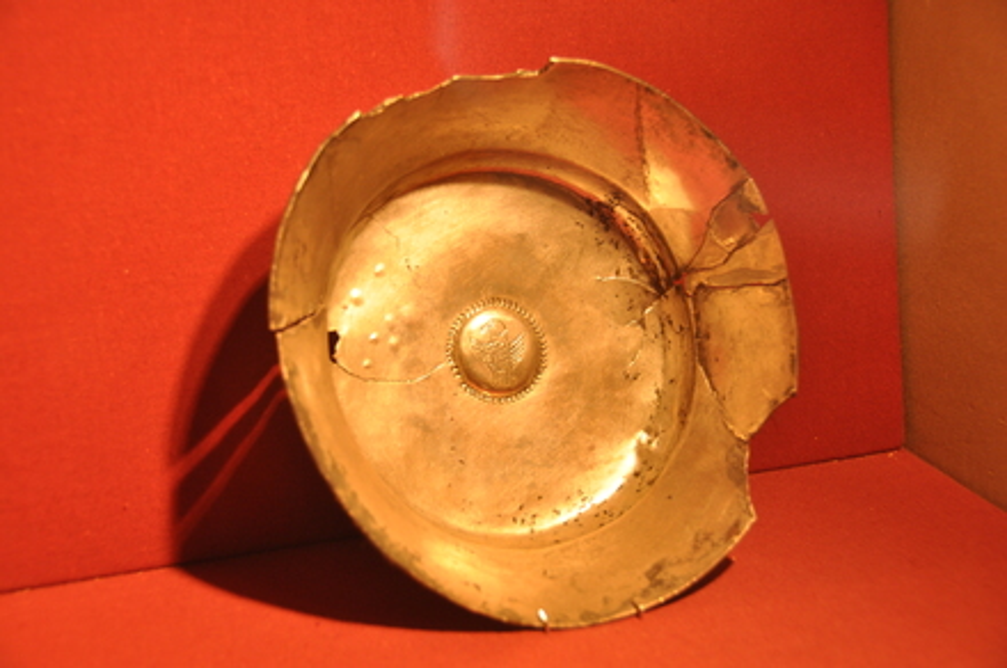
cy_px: 334
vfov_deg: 20.5
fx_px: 1843
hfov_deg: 30.6
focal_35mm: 66
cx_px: 504
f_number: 4.5
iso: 640
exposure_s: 1/20
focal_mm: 44
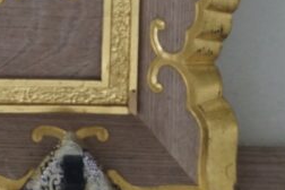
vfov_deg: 2.1
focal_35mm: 640
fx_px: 5067
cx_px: -193
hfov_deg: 3.2
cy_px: -45
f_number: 5.6
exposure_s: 1/200
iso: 2500
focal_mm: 105
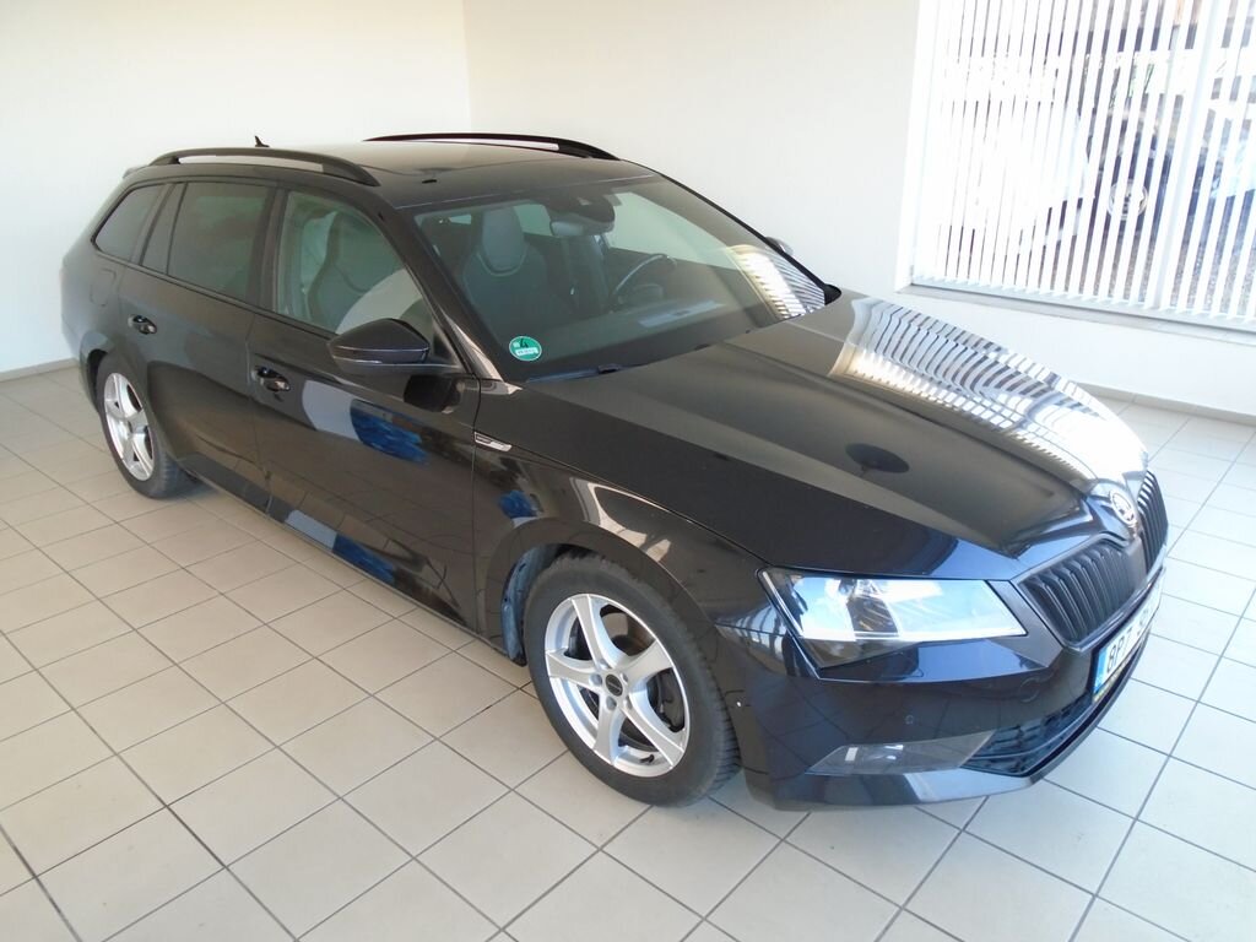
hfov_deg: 67.3
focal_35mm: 26
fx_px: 943
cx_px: 628
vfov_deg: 53.1
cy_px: 471
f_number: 3.2
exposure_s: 1/30
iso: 160
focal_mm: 4.6
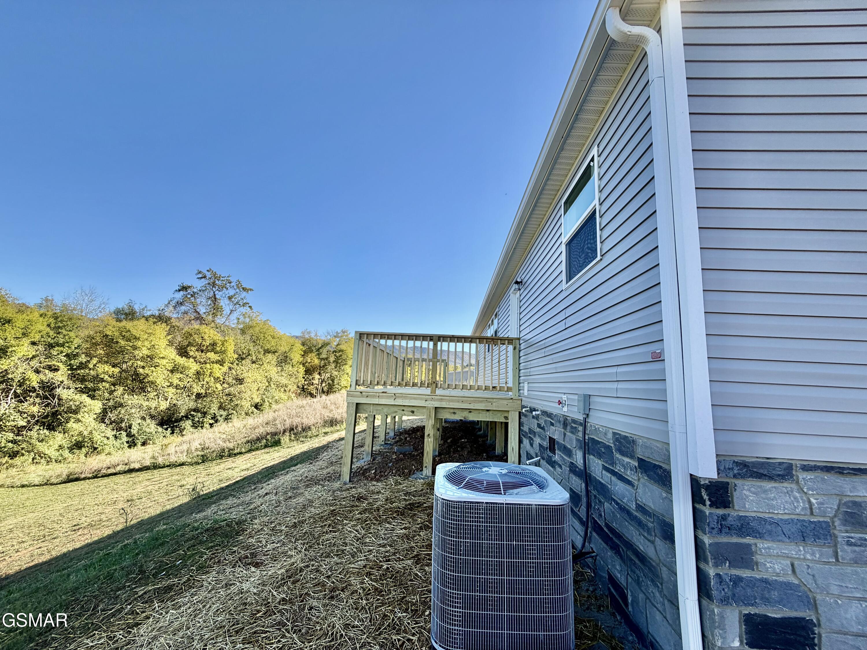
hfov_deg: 102.1
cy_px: 325
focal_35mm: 14
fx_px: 351
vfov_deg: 85.7
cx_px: 434
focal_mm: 2.22
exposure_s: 1/679
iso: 40
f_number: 2.2
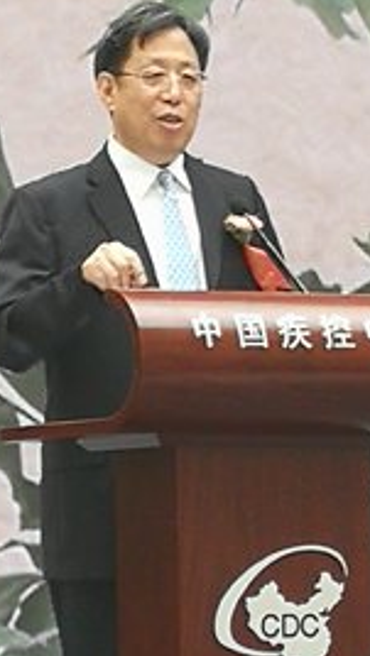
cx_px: 289
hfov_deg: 4.2
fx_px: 5034
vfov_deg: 7.5
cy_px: 366
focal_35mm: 289
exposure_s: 1/50
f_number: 2.2
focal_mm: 3.95
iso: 50
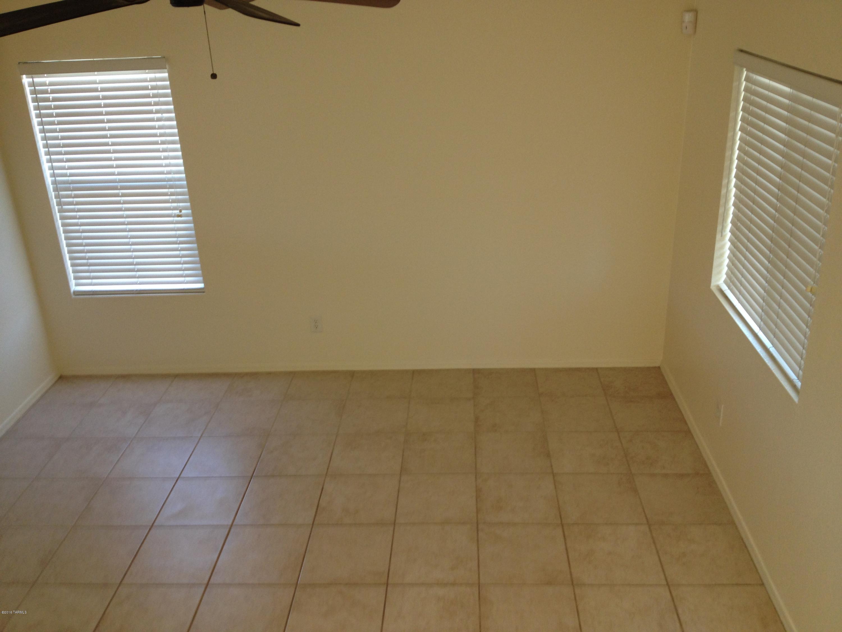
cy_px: 316
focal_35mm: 35
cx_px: 421
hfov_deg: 52.6
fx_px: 851
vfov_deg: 40.7
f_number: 2.4
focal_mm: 4.28
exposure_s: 1/20
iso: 64
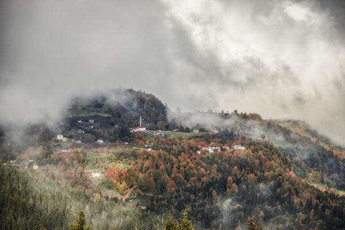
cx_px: 172
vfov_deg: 8.3
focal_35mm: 165
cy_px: 115
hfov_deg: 12.5
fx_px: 1581
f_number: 5.6
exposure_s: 1/320
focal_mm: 165
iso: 125
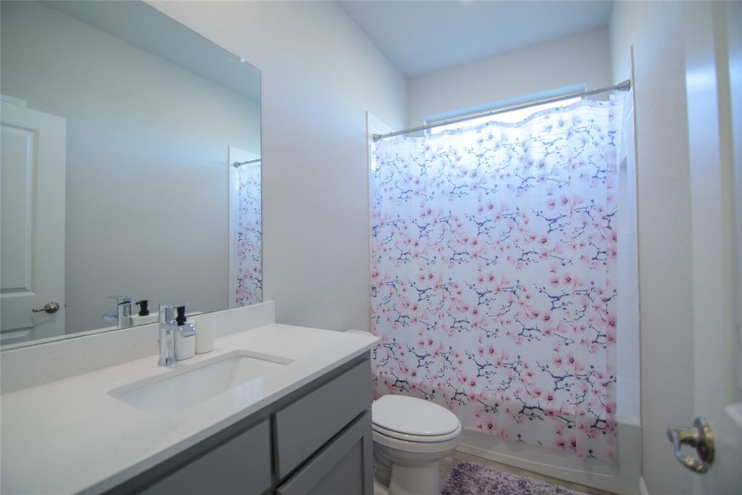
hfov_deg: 96.7
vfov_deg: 73.8
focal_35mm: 16
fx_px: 330
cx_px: 371
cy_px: 248
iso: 100
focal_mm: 16
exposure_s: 1/20
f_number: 5
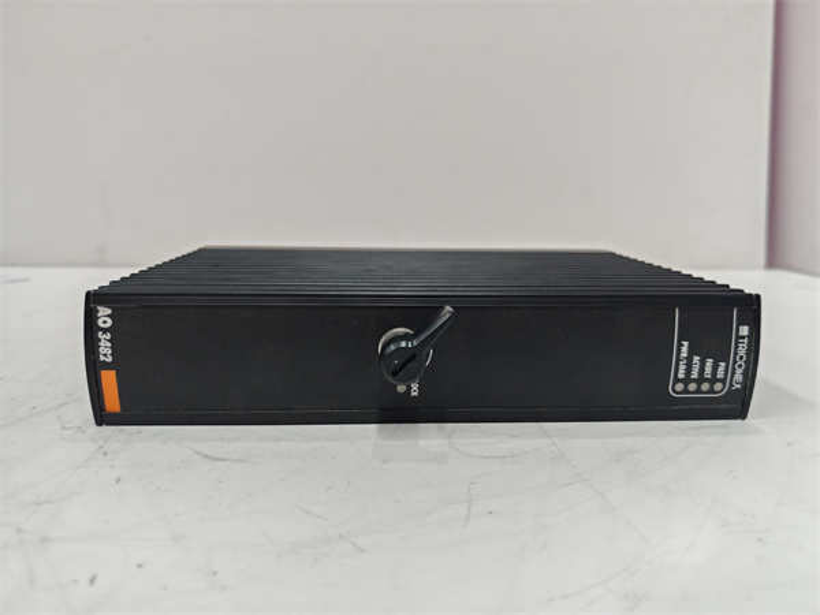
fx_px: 640
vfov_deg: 51.4
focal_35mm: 27
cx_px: 410
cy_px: 308
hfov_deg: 65.3
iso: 200
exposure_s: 1/100
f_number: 1.95
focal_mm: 5.52
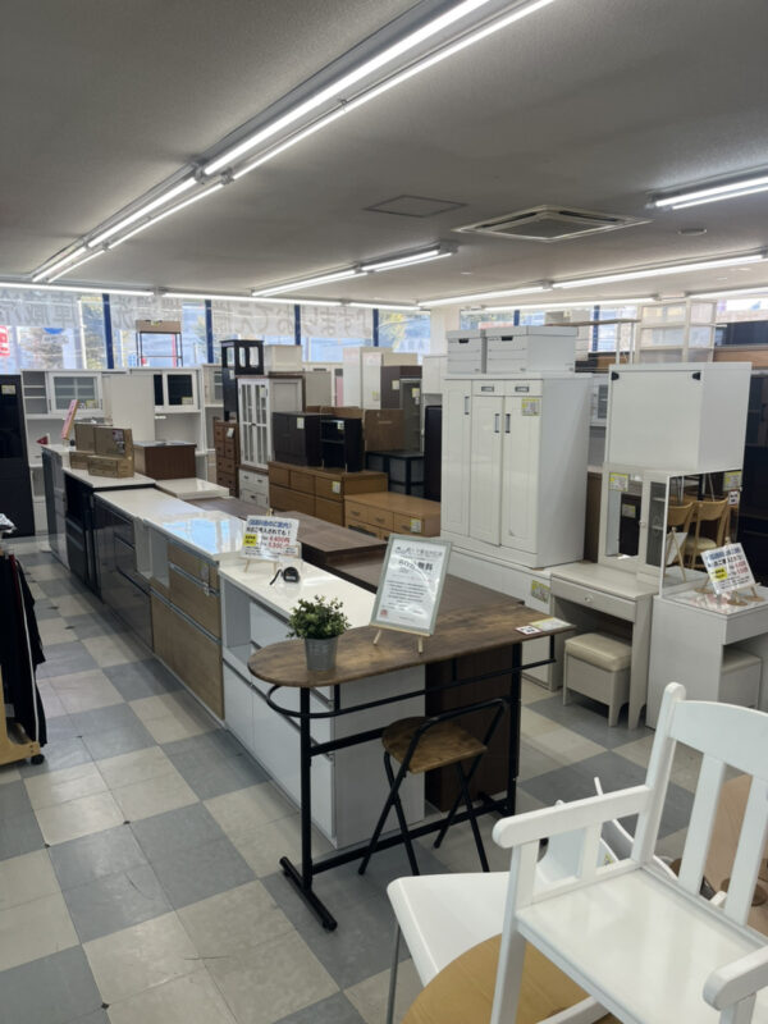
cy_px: 512
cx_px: 384
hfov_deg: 53.1
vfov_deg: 67.3
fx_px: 769
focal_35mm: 26
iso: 50
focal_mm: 5.1
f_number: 1.6
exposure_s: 1/248
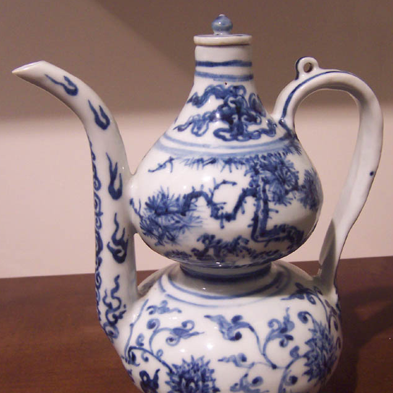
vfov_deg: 37.5
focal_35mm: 45
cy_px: 221
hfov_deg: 37.5
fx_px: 578
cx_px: 189
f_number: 2.8
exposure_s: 1/15
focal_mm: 5.6
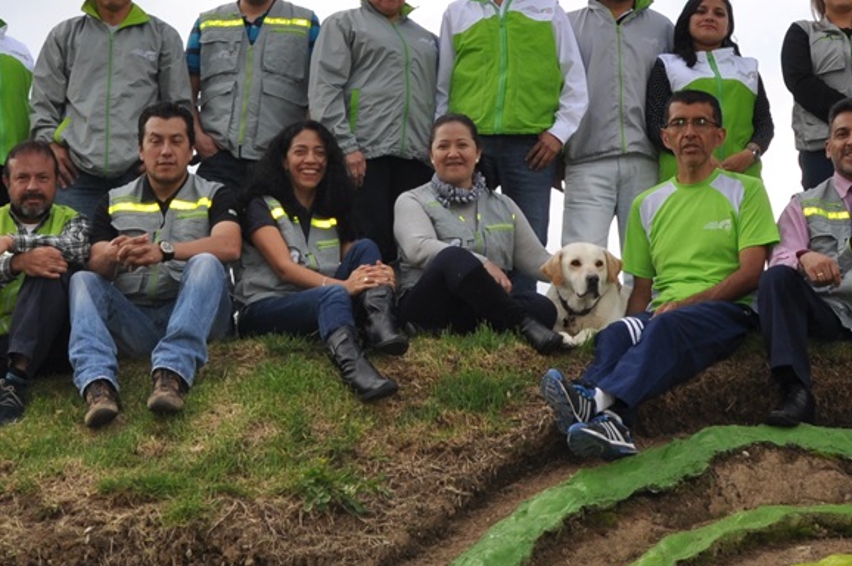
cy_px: 235
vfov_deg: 13.9
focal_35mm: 98
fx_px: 2317
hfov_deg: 20.8
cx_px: 293
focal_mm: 22
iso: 200
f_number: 9.5
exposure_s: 1/200
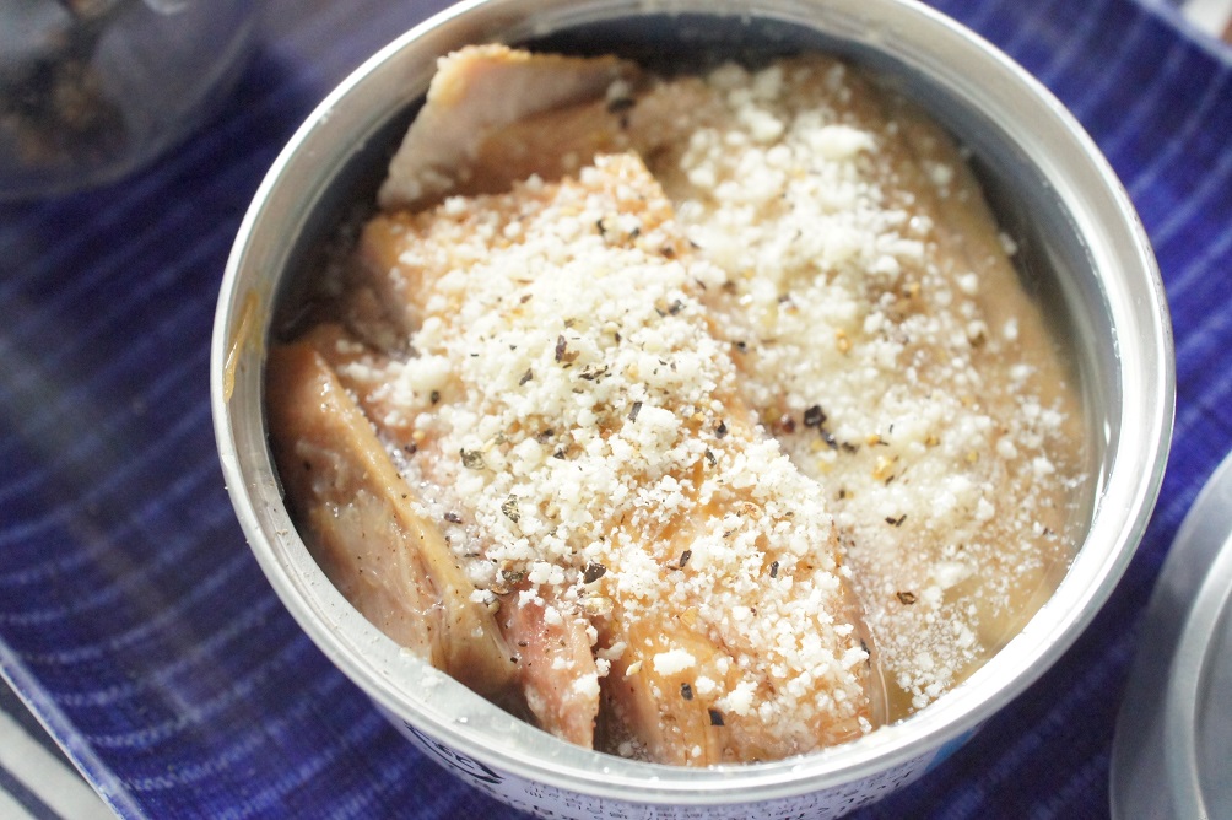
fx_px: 1539
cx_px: 616
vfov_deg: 29.8
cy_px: 410
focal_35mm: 45
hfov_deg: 43.6
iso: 6400
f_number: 5.6
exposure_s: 1/125
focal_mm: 30
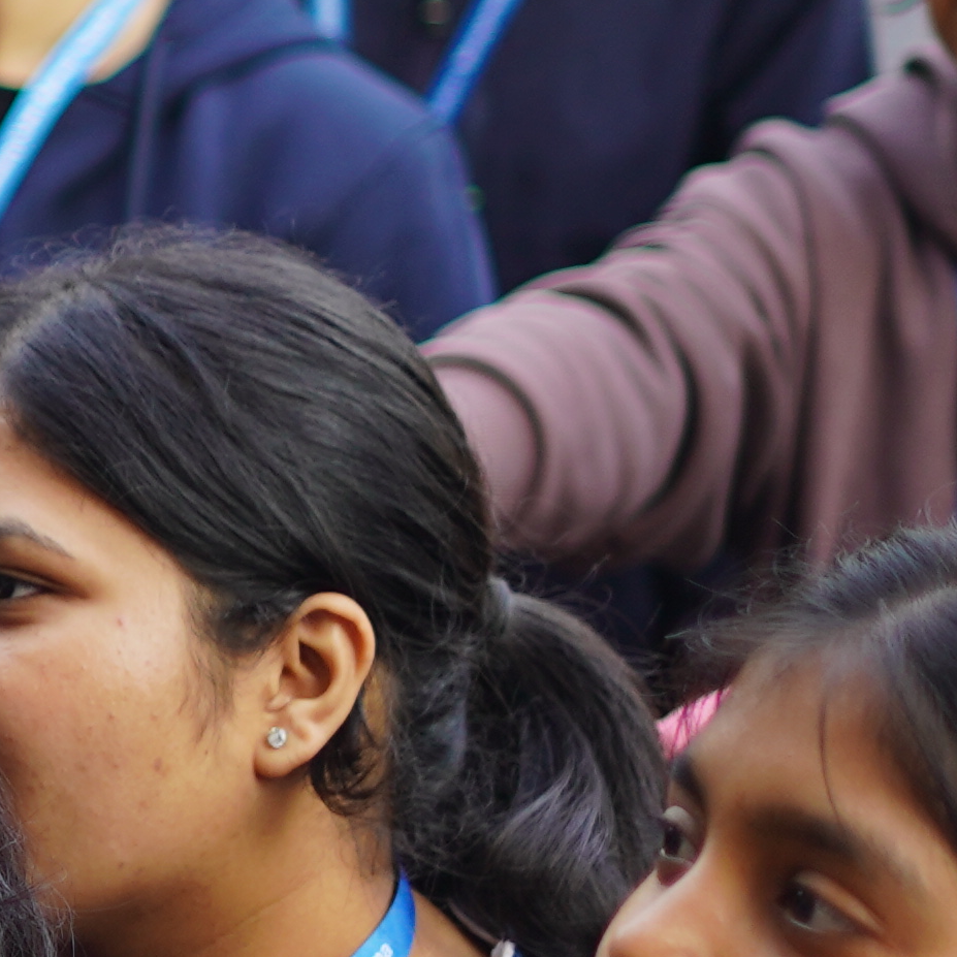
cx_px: -1768
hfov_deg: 6.0
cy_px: 401
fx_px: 8601
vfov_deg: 6.4
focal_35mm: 275
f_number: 1.8
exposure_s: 1/320
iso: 125
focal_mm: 50
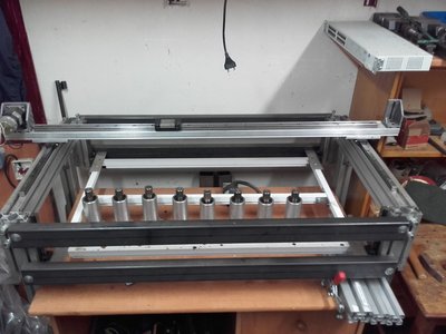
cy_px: 167
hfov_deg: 58.4
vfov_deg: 45.4
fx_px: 399
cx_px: 223
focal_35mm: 31
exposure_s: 1/17
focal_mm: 3.31
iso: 110
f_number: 2.2
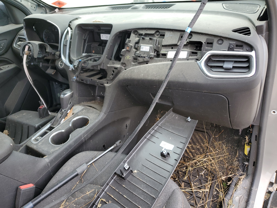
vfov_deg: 53.1
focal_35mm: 26
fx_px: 208
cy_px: 104
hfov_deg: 67.3
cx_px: 138
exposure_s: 1/143
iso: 50
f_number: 1.5
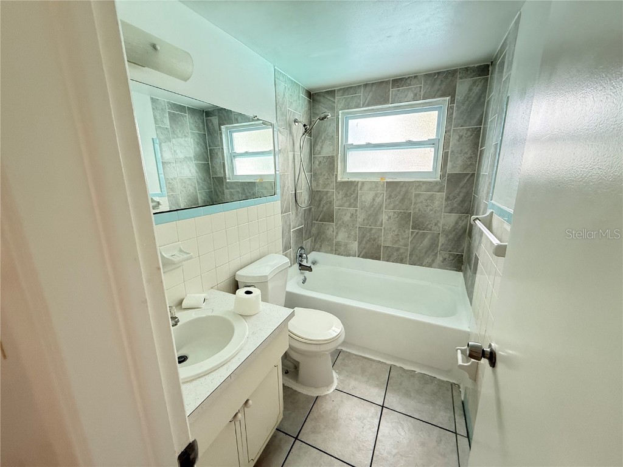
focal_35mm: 14
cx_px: 312
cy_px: 234
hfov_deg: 102.1
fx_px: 252
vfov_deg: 85.7
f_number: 2.2
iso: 400
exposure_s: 1/70
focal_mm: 2.22
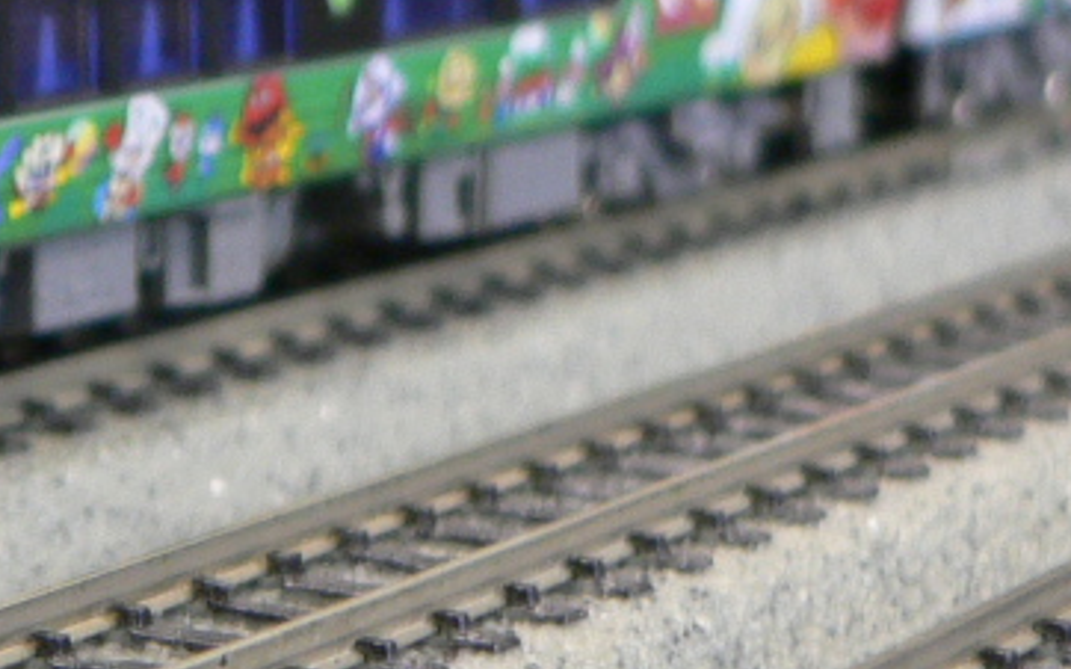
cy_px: 53
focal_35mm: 165
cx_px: 281
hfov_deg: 12.7
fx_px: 4815
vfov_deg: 7.9
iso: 100
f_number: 2.8
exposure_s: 1/6
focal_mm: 7.4
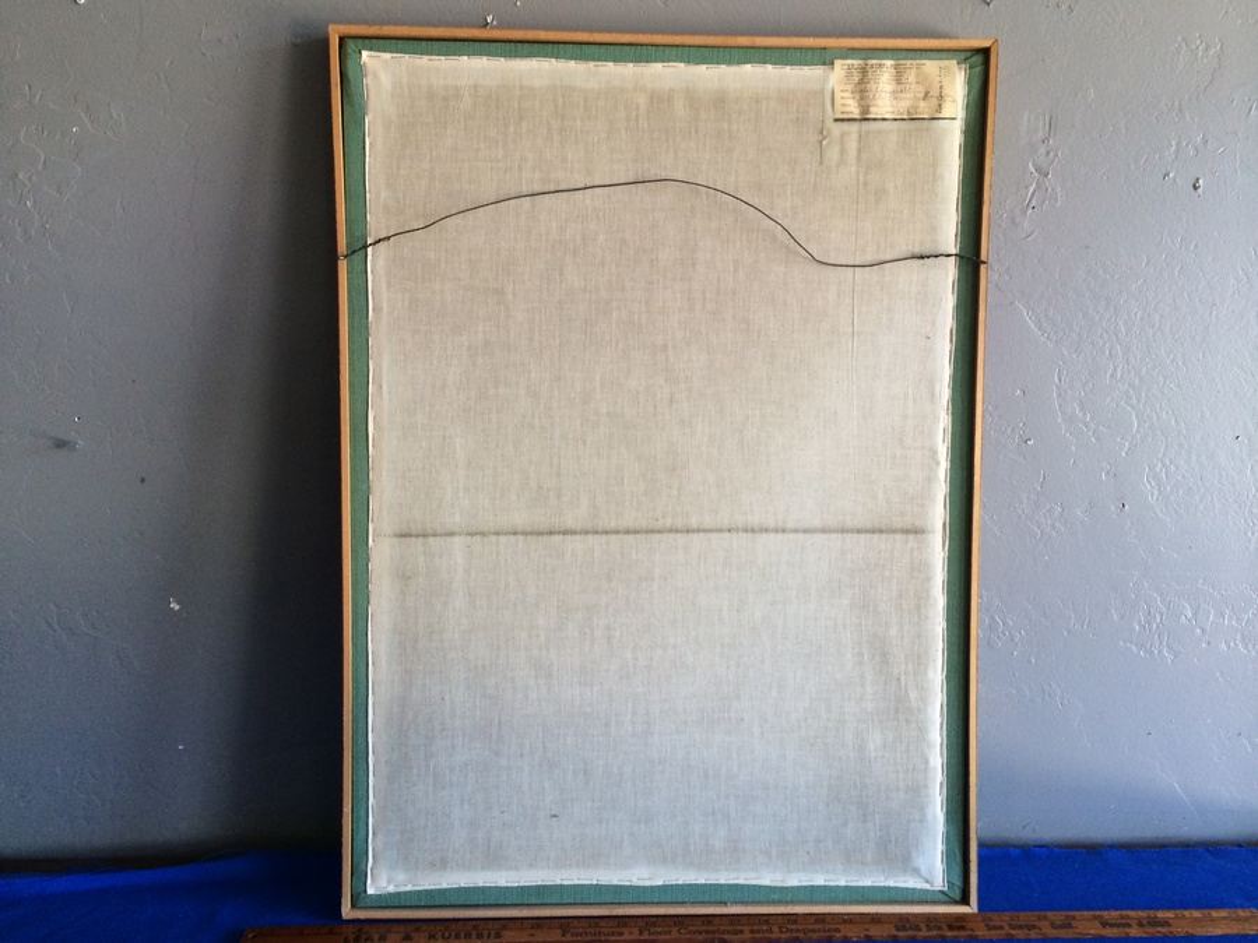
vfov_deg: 46.8
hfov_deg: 60.0
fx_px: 1090
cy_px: 472
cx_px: 629
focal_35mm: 30
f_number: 2.2
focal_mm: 4.12
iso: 64
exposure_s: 1/30
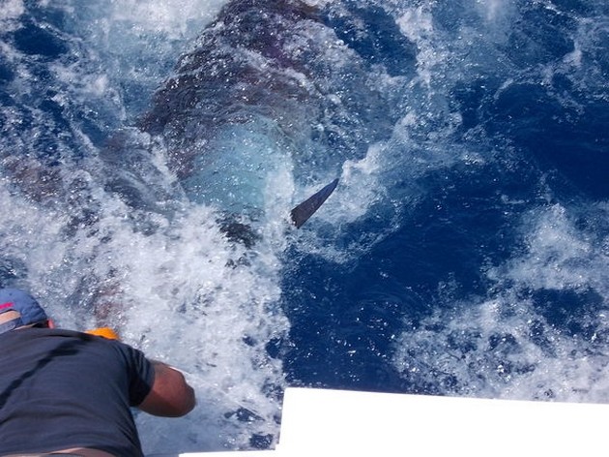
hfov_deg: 17.4
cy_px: 228
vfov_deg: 13.1
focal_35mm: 113
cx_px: 304
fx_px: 1987
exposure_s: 1/500
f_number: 5.8
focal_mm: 16
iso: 125
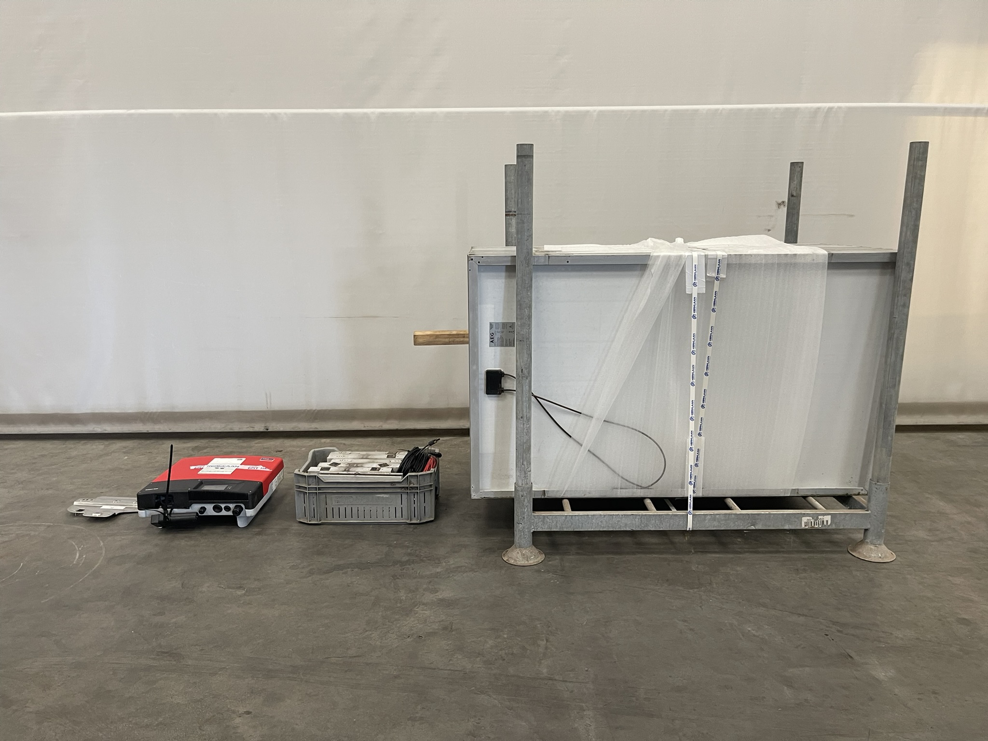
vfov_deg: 54.9
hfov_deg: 69.4
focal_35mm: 25
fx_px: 714
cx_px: 494
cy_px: 370
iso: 125
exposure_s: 1/77
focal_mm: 5.1
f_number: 1.6
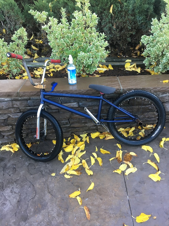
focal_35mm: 29
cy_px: 113
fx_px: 189
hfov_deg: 48.2
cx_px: 84
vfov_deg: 61.7
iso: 25
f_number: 2.2
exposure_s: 1/30
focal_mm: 4.15
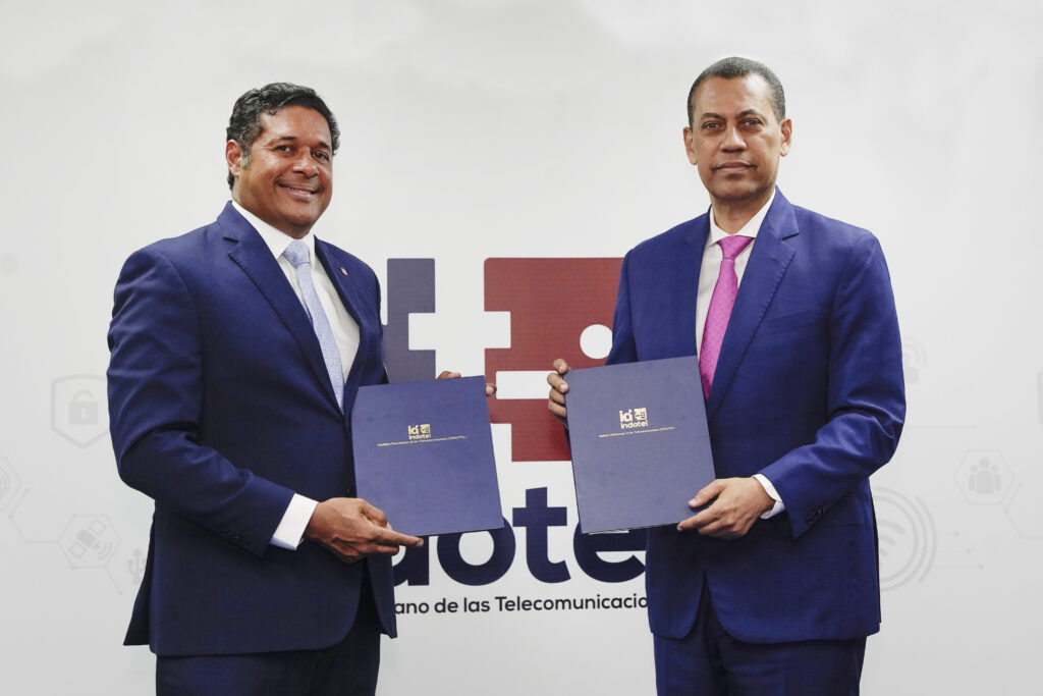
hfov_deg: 34.3
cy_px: 348
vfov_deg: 23.3
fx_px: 1689
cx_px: 522
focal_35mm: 58
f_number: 5
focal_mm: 58.3
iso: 1600
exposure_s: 1/320
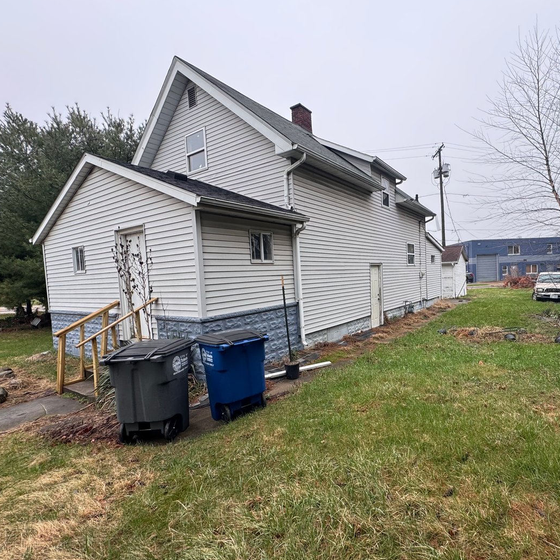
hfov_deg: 79.6
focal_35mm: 18
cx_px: 341
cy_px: 293
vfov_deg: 80.7
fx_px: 329
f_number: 2.2
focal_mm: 2.22
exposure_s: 1/438
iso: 40
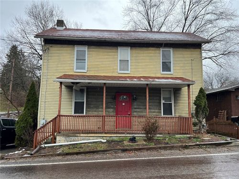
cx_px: 120
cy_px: 90
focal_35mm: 26
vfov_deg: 53.1
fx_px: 180
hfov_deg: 67.3
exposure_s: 1/392
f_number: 1.5
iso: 50
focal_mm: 5.7
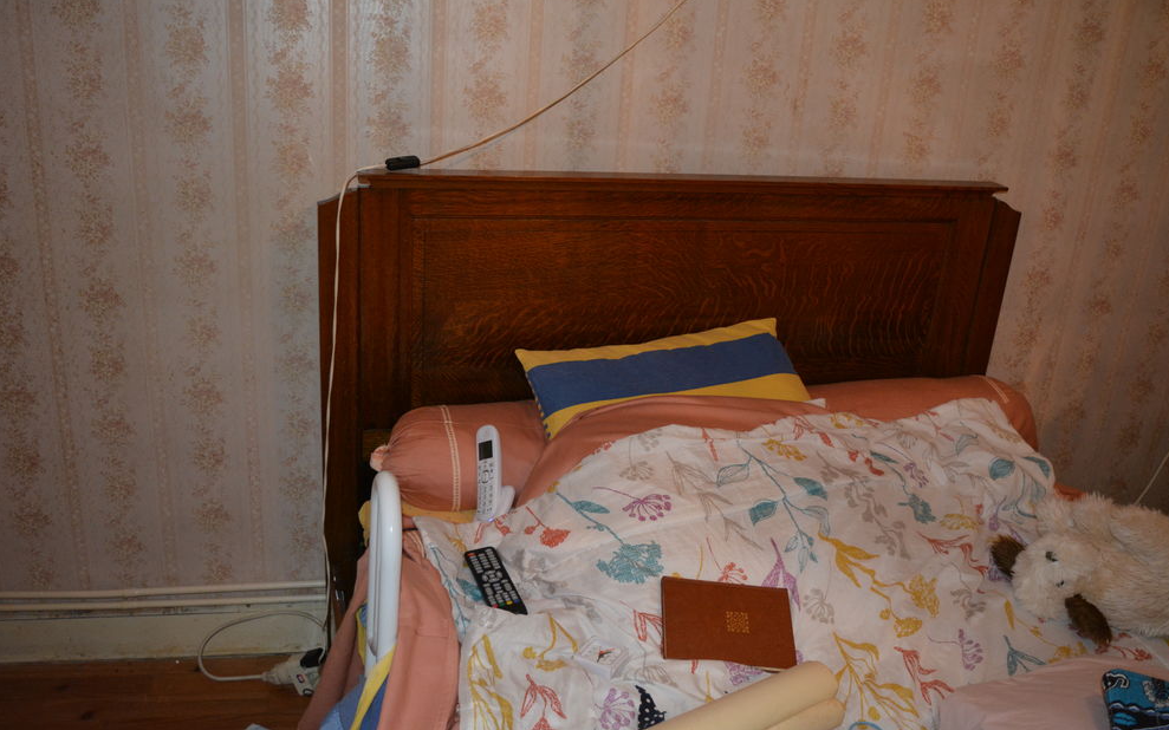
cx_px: 586
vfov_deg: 37.3
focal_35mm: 34
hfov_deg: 56.7
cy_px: 369
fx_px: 1083
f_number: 3.8
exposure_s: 1/60
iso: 1800
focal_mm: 22
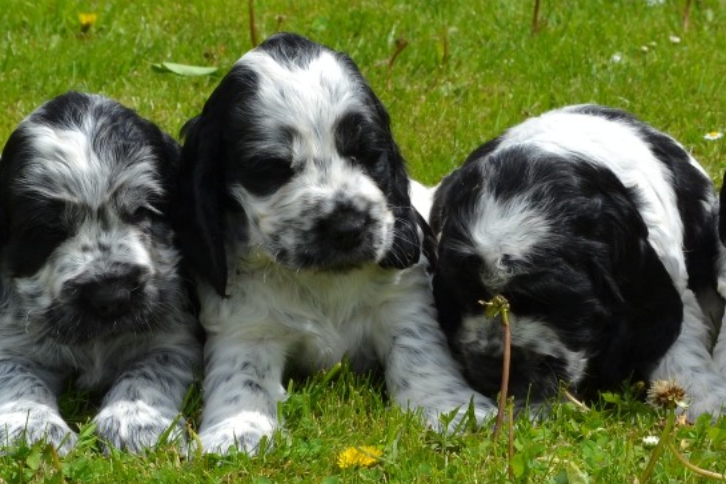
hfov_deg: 23.1
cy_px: 223
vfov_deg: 15.5
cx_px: 453
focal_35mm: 88
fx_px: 1774
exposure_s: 1/250
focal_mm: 40
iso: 100
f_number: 8
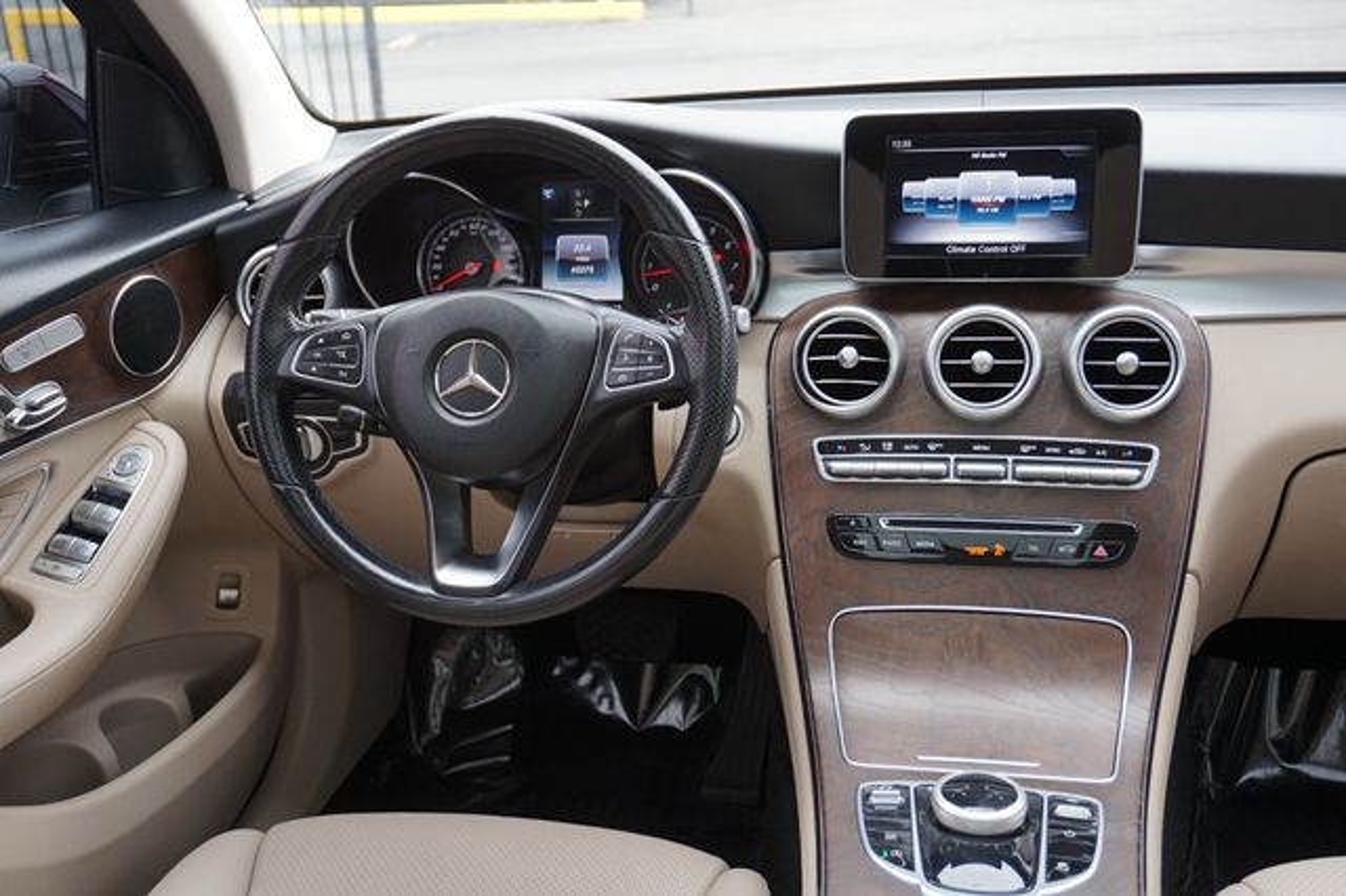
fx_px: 1345
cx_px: 673
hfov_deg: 53.2
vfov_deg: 36.8
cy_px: 448
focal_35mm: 36
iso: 320
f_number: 4.5
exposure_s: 1/60
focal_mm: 24
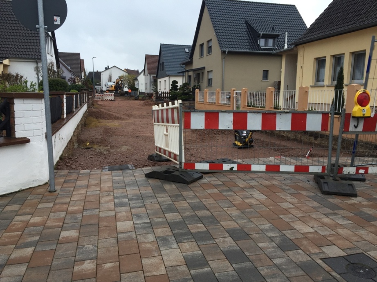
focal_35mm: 29
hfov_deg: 61.7
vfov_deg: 48.2
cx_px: 188
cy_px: 141
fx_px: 316
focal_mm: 4.15
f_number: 2.2
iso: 40
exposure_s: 1/50
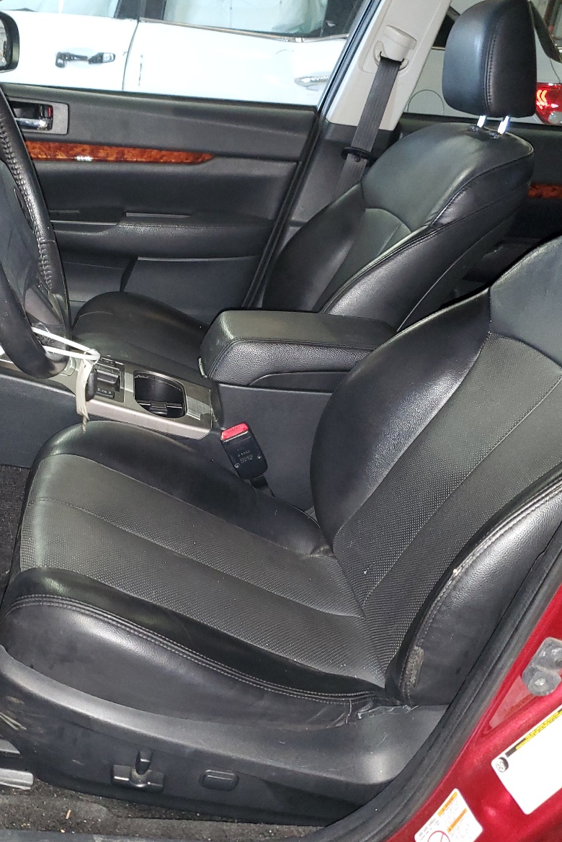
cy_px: 431
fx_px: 866
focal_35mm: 37
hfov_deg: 35.4
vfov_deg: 51.9
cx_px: 168
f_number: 1.5
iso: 180
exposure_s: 1/10
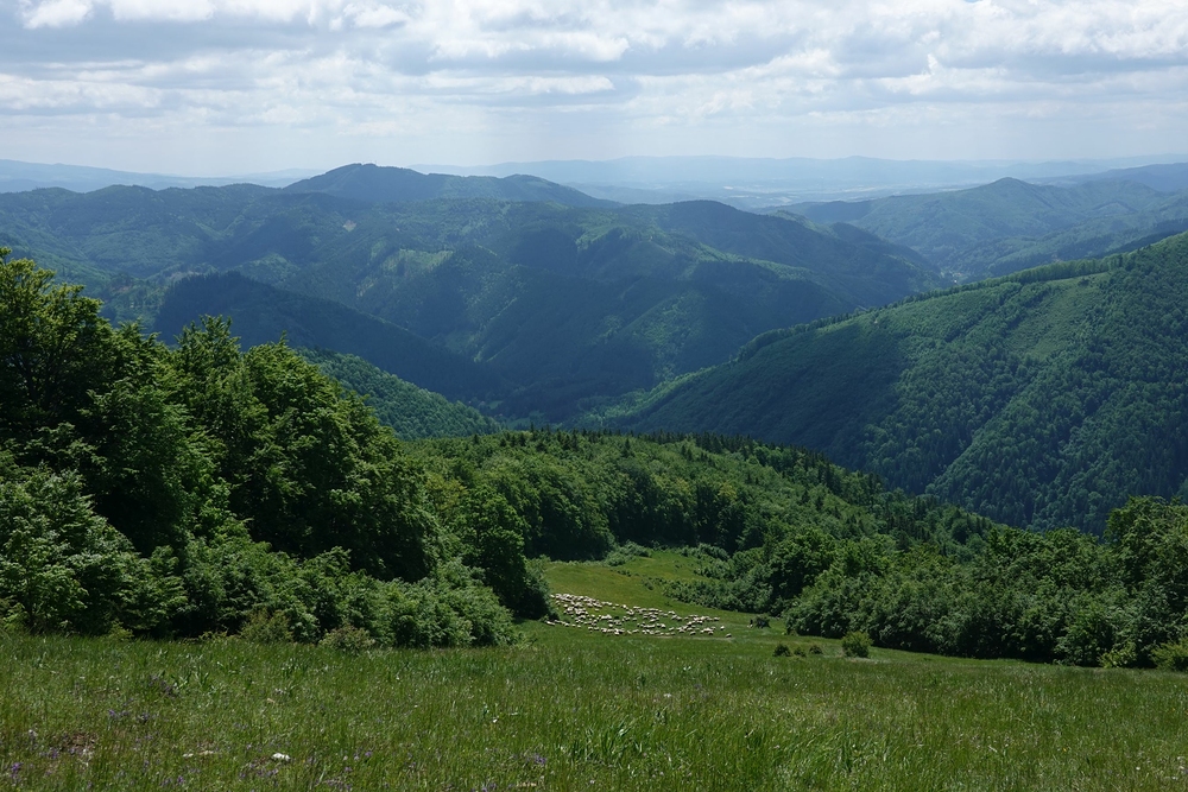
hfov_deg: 53.1
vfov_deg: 36.9
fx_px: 1188
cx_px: 594
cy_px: 396
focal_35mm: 36
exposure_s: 1/400
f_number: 7.1
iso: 125
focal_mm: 13.29
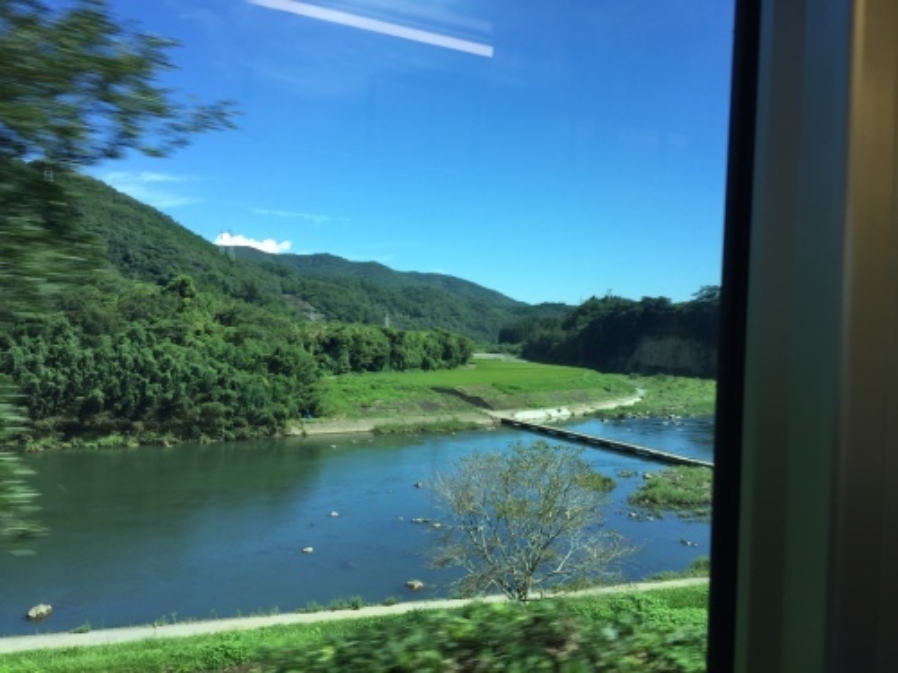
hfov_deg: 61.7
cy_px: 336
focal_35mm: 29
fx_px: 752
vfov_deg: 48.2
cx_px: 449
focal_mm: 4.15
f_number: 2.2
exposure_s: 1/126
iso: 32
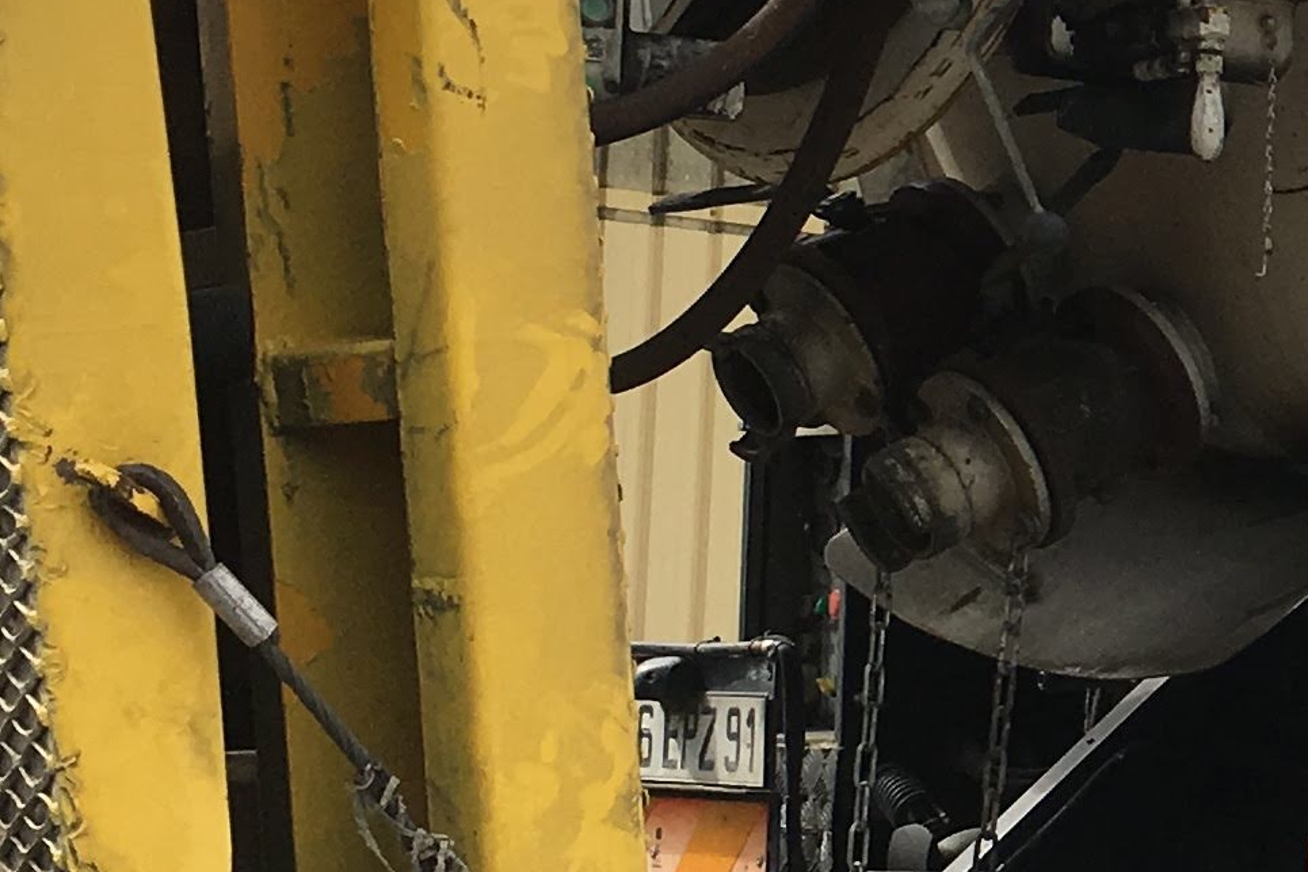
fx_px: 4577
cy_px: 430
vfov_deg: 10.9
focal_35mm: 126
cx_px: 2104
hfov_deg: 14.8
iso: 25
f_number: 2.2
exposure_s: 1/1221
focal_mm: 4.15
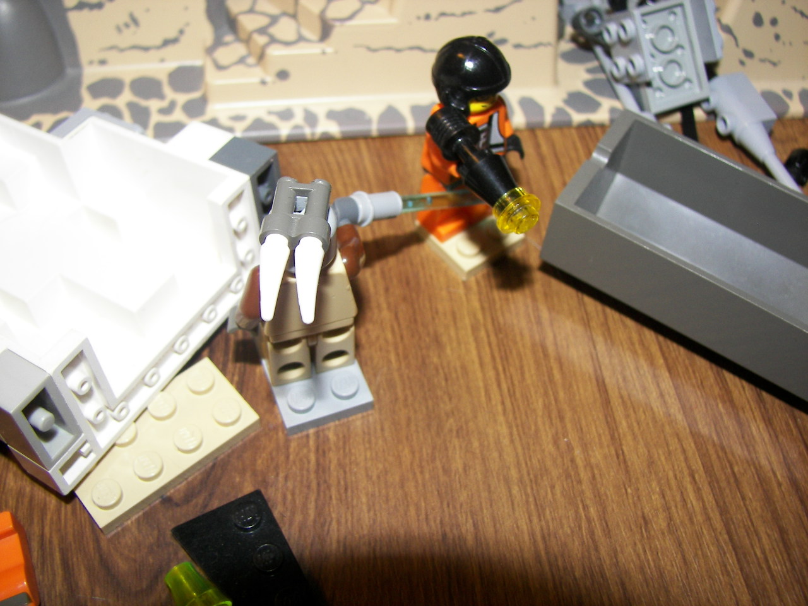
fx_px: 840
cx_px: 404
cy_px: 303
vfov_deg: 39.7
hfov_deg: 51.4
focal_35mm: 36
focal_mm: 6
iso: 100
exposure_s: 1/30
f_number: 2.8
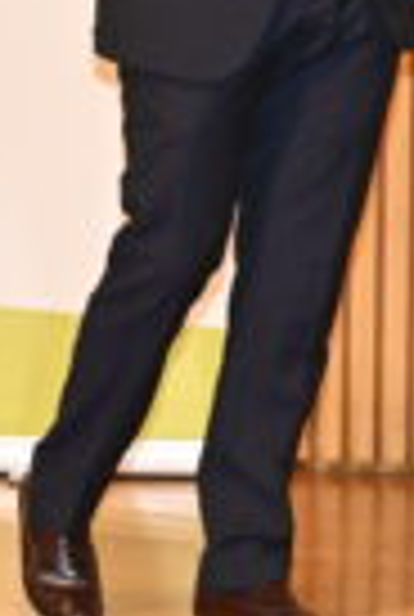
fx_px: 5629
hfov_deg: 4.2
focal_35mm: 328
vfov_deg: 6.2
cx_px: 837
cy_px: -43
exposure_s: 1/60
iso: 1400
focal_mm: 44
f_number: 4
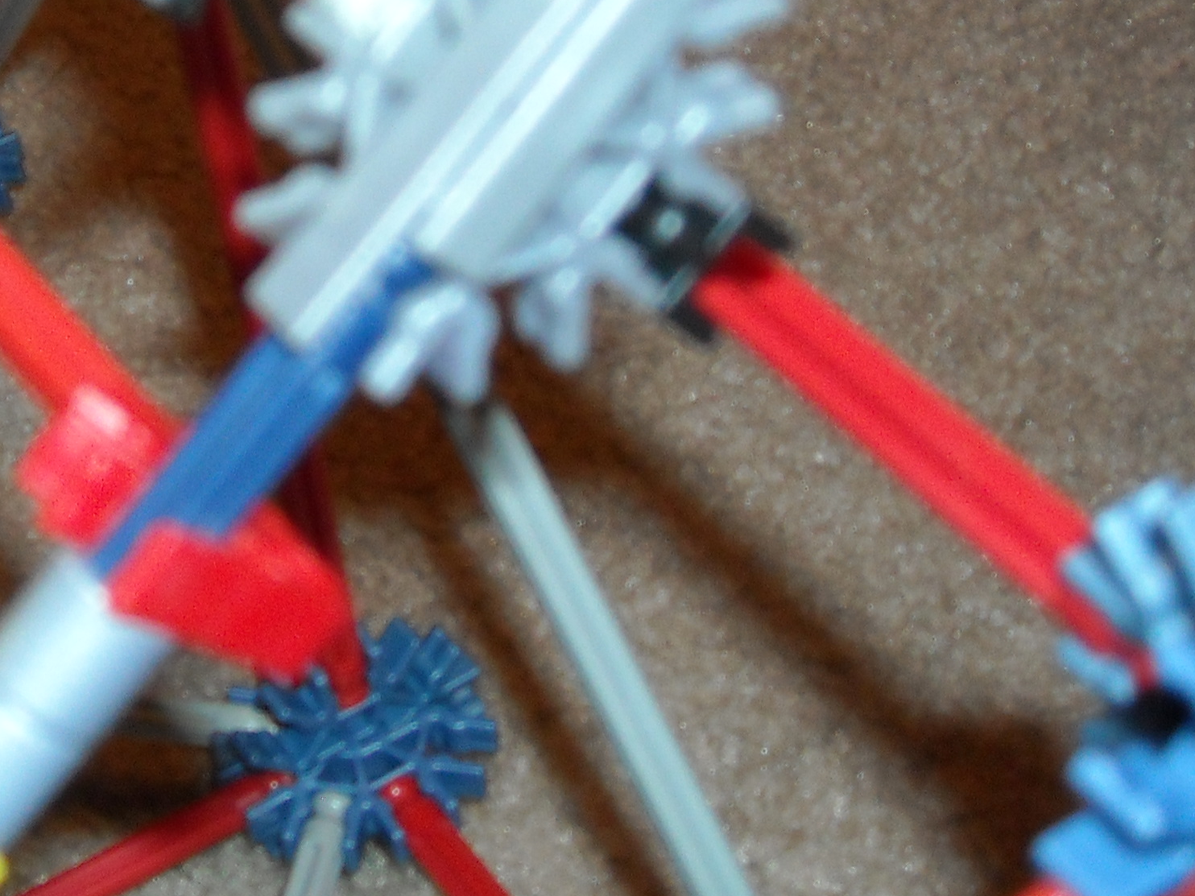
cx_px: 77
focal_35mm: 77
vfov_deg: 18.7
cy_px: 23
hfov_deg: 24.5
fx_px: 2658
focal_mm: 5.7
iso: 200
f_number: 2.8
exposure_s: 1/60
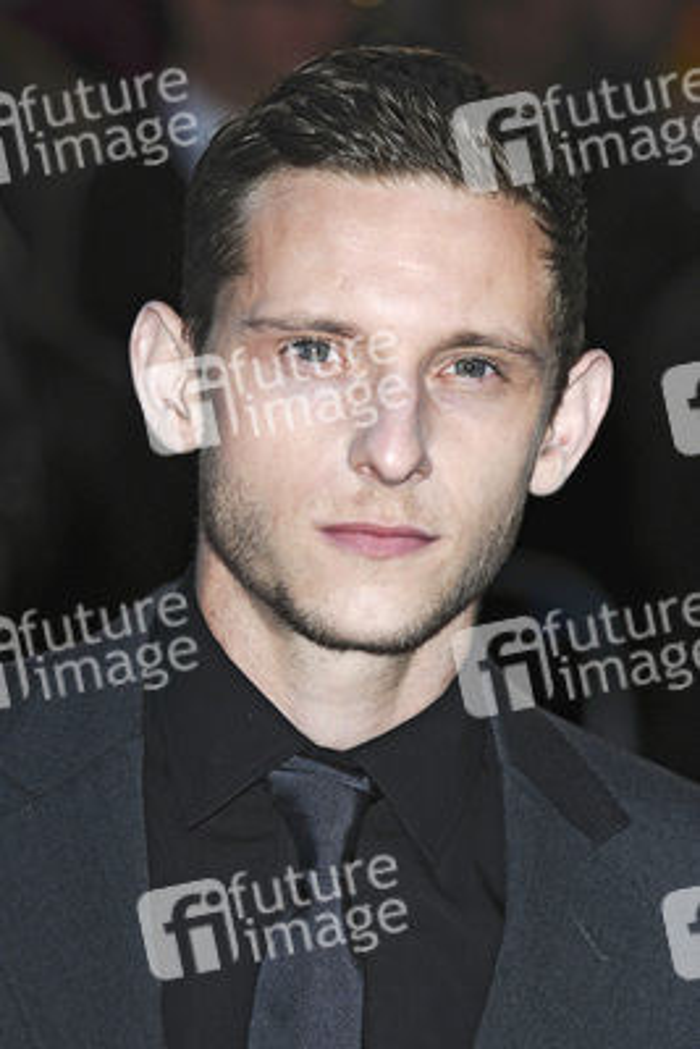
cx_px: 350
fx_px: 5682
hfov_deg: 7.0
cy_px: 524
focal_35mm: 195
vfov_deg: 10.5
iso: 320
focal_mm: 130
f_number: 4.5
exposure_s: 1/200
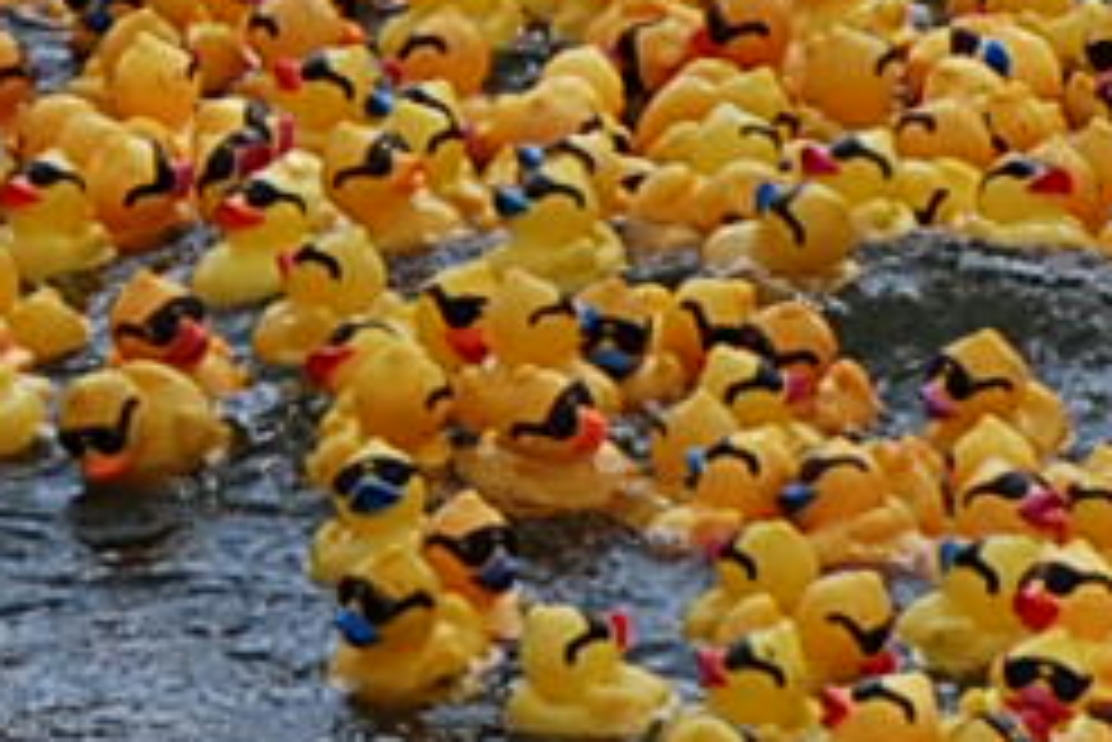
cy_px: -67
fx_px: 23983
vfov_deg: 1.8
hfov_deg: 2.6
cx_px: -1139
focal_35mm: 776
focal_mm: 66
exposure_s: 1/500
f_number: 5.6
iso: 100
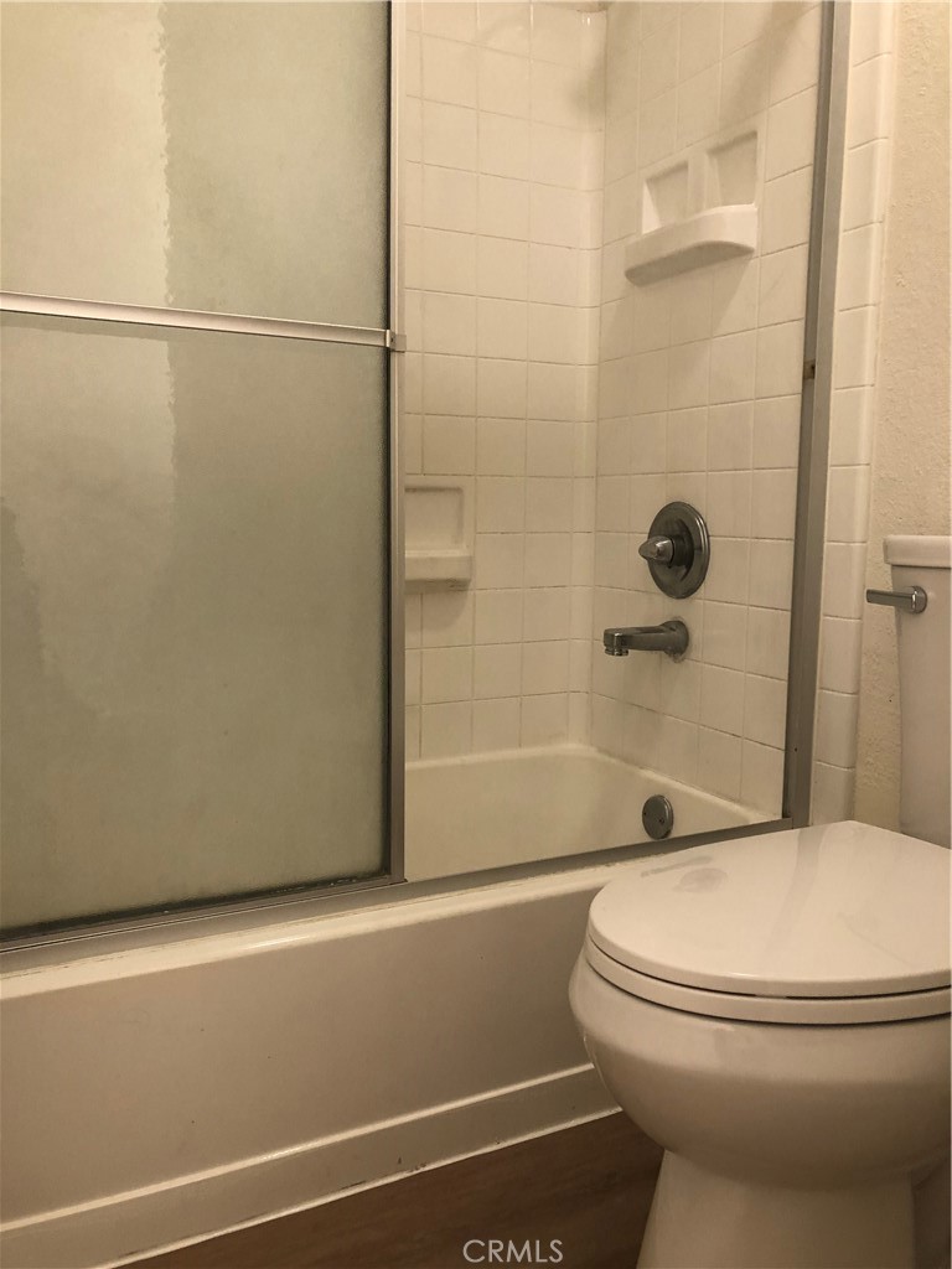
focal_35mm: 28
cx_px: 476
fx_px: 1027
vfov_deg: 63.4
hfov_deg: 49.7
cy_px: 634
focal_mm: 3.99
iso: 40
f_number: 1.8
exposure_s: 1/15
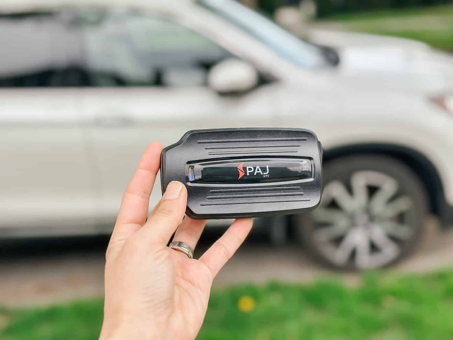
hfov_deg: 39.7
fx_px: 628
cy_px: 170
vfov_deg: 30.3
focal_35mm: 48
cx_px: 226
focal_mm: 6.9
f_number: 1.8
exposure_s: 1/1400
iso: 80
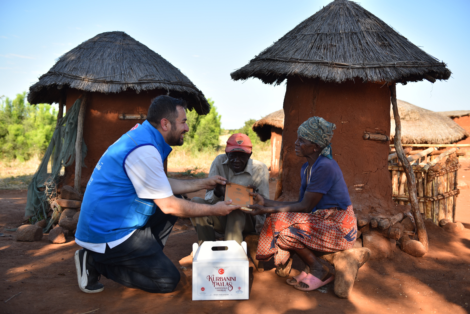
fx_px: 496
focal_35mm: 38
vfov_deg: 35.1
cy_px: 157
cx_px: 235
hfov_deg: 50.7
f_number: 3.5
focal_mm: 38
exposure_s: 1/400
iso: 100
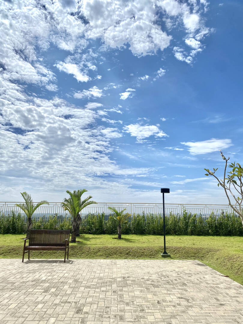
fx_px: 243
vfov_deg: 67.3
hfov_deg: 53.1
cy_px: 162
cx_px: 122
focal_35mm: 26
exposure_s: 1/8850
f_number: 1.8
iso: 32
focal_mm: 4.25
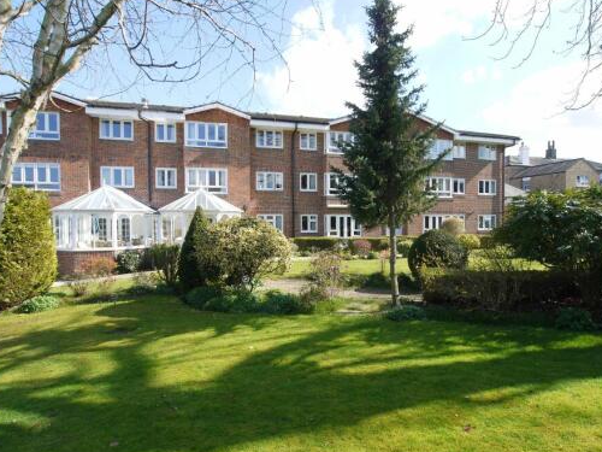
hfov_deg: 78.9
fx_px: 365
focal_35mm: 21
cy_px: 227
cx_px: 315
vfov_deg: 63.4
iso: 100
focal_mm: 9
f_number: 5.6
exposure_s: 1/250
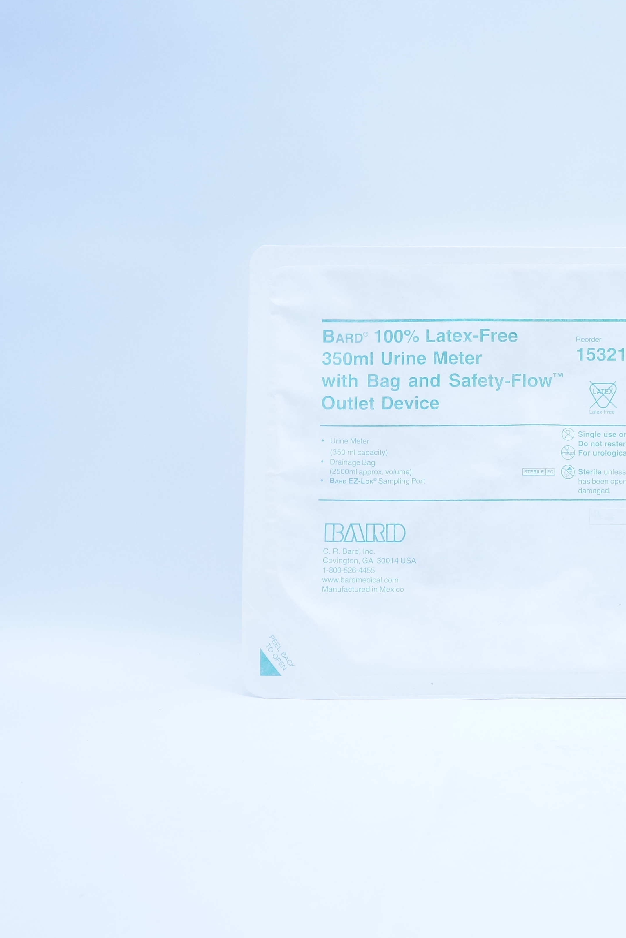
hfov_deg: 25.6
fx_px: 1304
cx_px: 636
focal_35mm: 50
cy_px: 469
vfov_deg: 39.6
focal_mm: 22
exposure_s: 1/160
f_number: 5.6
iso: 800
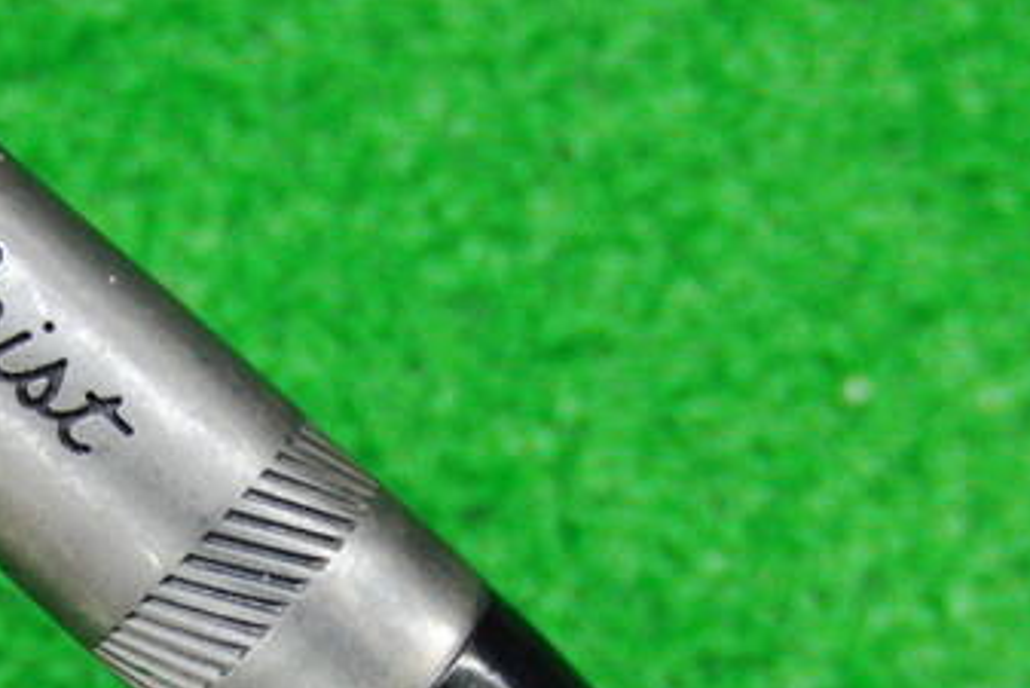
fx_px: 2089
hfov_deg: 27.1
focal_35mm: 73
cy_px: 602
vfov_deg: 18.4
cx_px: 183
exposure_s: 1/20
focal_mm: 6.42
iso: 400
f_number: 3.6
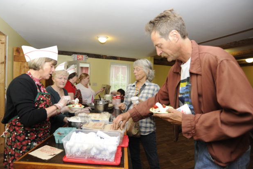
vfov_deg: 64.6
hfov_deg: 86.9
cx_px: 124
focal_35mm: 19
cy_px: 86
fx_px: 134
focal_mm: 18
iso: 1000
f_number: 7.1
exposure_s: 1/80
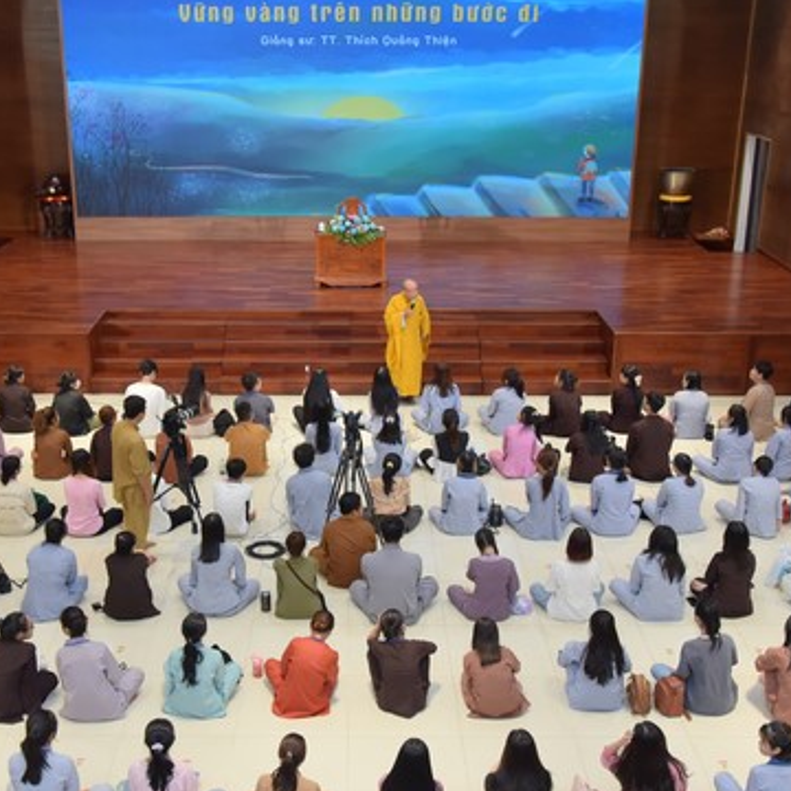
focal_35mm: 46
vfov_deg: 36.8
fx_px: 1189
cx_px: 352
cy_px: 433
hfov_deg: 36.7
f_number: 5.6
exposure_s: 1/125
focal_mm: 30
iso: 1250
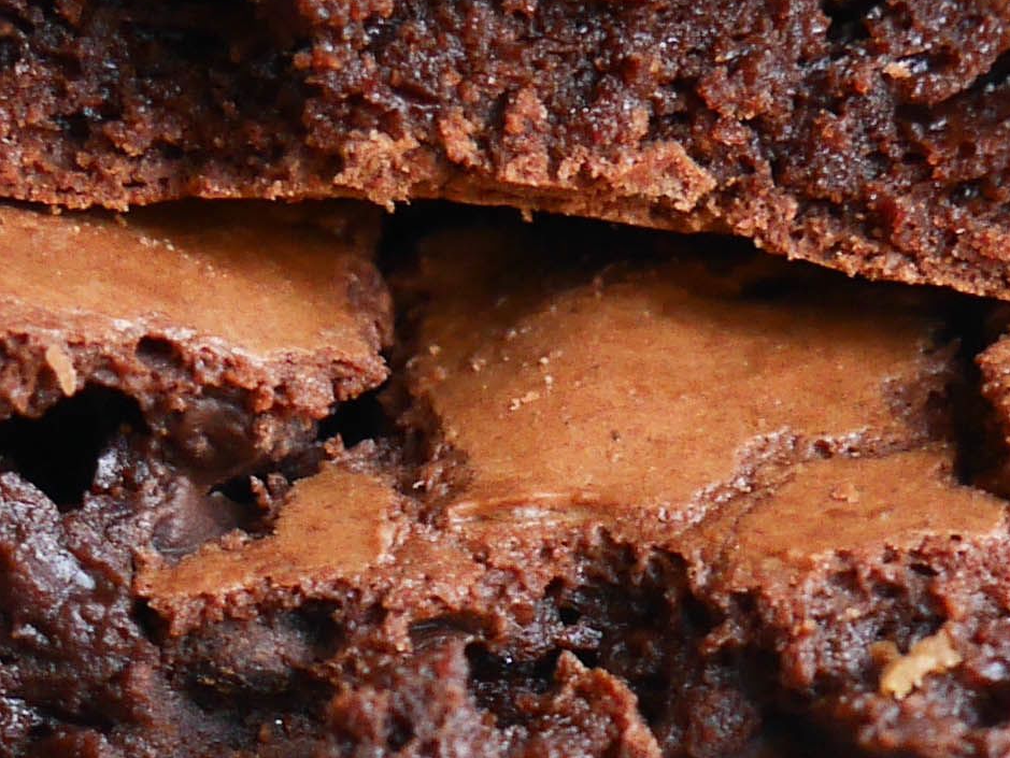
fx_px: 5137
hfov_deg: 11.2
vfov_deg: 8.3
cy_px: 1064
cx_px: 507
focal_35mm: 176
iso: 800
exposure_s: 1/60
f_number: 4
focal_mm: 18
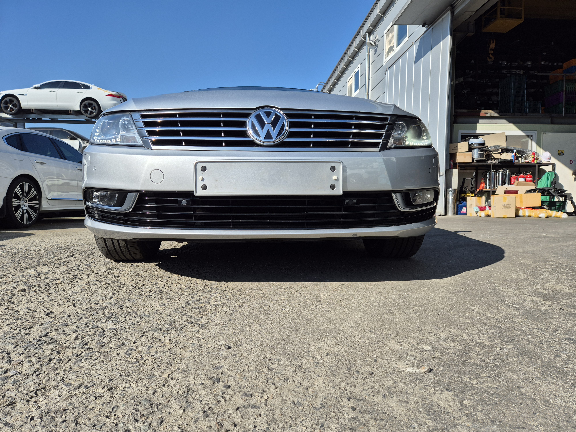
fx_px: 383
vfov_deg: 58.9
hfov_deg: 73.9
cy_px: 216
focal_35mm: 23
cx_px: 288
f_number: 1.8
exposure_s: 1/1720
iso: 25
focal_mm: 5.4
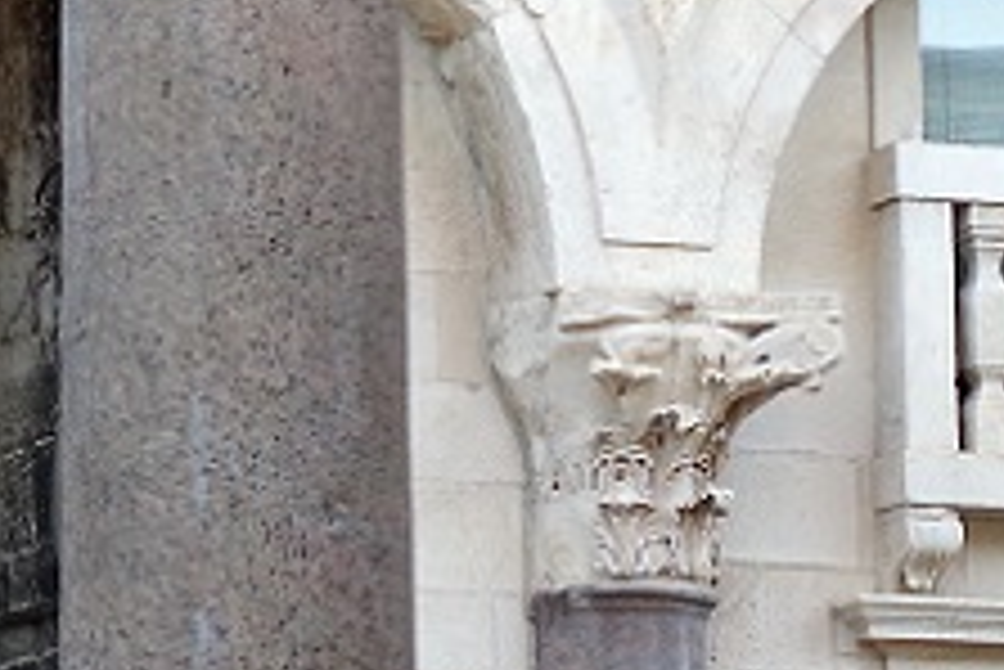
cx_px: -275
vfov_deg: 3.3
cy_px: -9
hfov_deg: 4.9
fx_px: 11581
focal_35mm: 415
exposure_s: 1/25
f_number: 7.1
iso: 400
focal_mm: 50
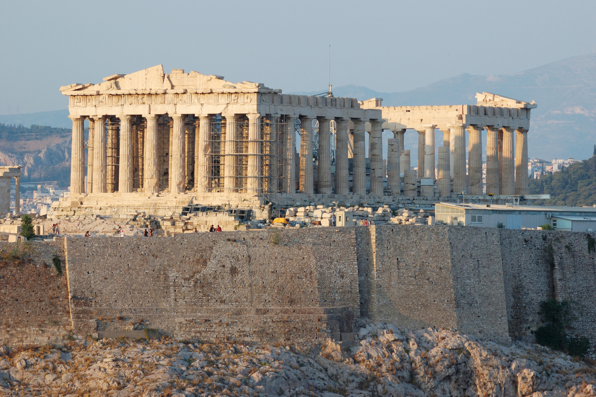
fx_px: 4486
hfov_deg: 7.6
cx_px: 297
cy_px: 198
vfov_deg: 5.1
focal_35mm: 271
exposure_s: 1/125
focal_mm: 180
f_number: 11
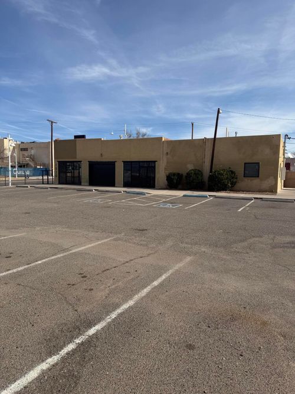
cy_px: 197
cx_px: 148
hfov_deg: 56.8
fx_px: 273
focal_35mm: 24
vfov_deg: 71.6
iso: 80
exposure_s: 1/6711
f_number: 1.78
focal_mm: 6.76
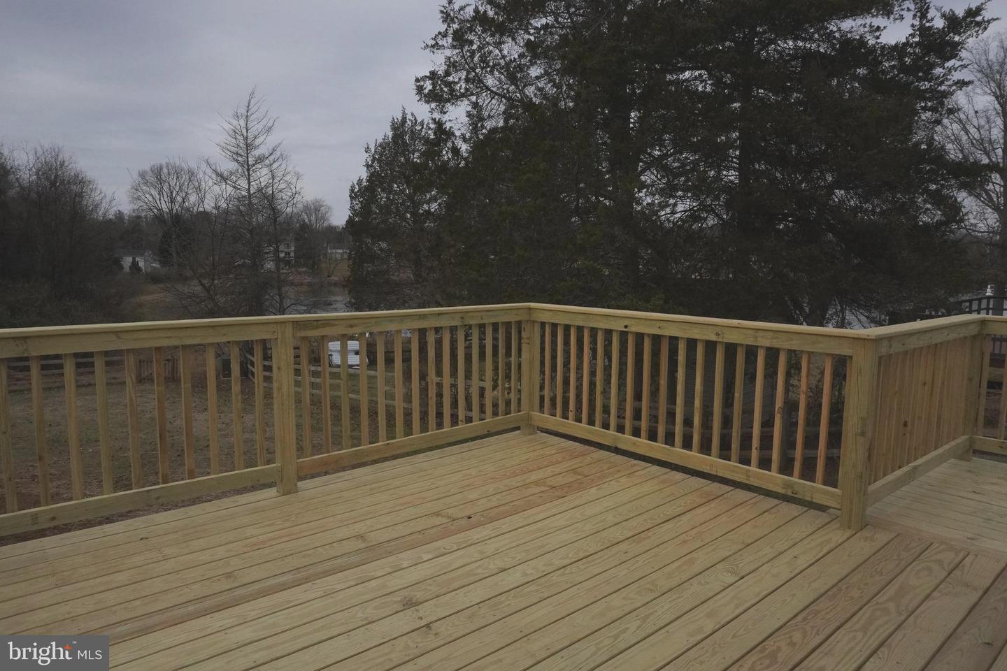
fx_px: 671
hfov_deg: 73.7
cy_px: 336
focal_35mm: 24
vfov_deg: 53.1
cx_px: 504
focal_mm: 16
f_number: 10
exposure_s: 1/4000
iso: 2500
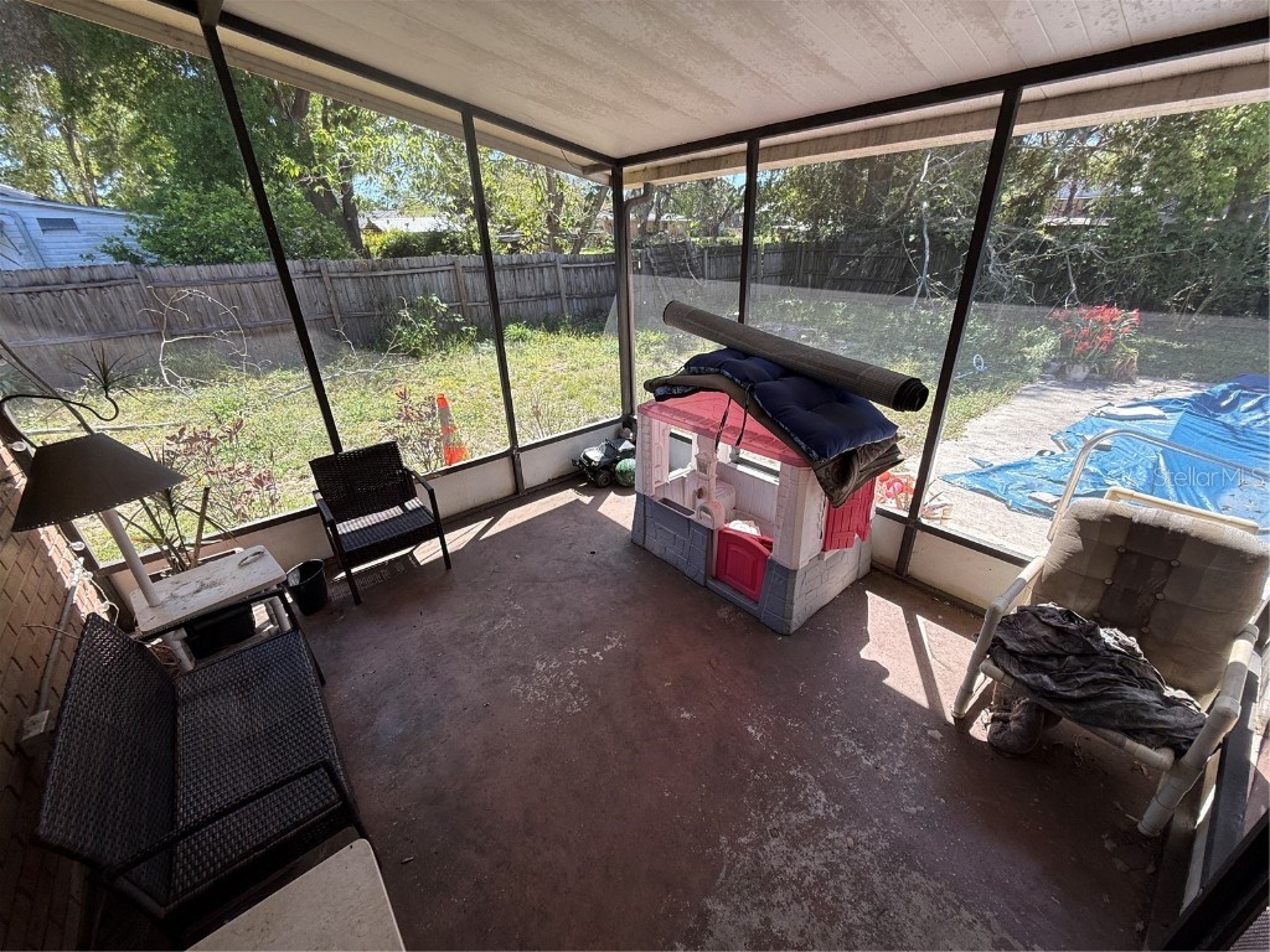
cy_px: 476
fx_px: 514
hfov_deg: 102.1
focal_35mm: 14
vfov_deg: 85.7
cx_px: 635
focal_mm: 2.22
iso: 50
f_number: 2.2
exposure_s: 1/229
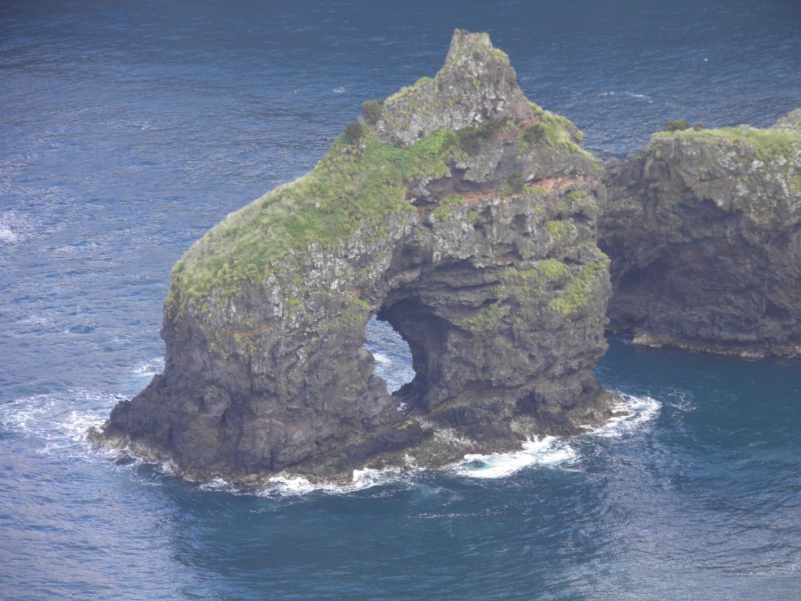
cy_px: 300
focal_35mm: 321
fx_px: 7428
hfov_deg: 6.2
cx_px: 400
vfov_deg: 4.6
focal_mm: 57.7
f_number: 4.3
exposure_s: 1/100
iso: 50
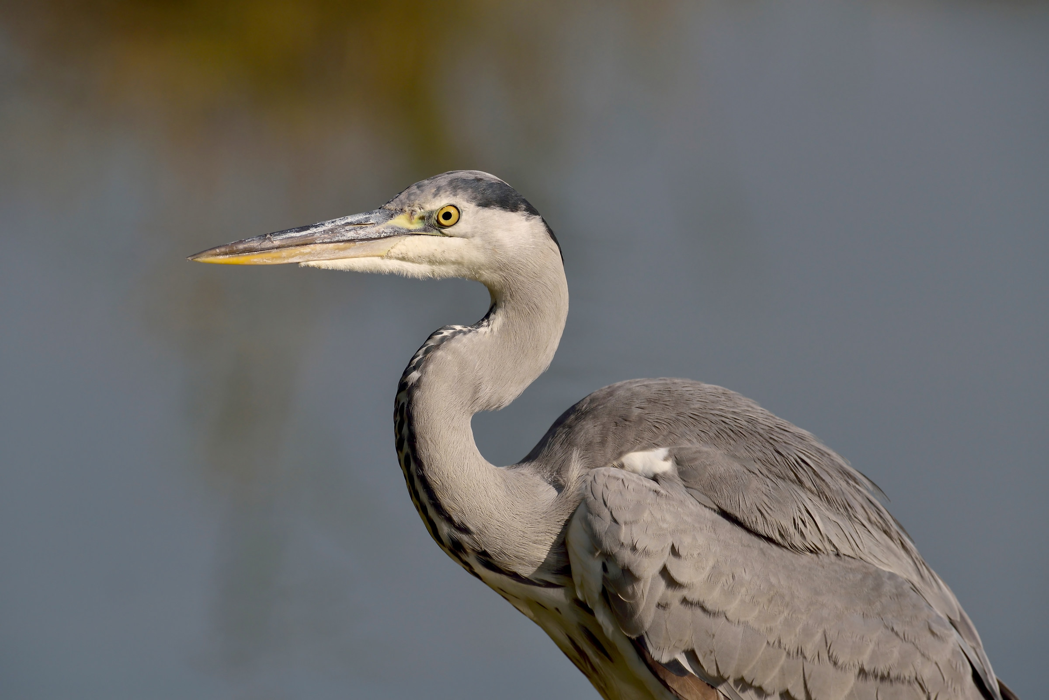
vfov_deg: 2.3
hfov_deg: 3.4
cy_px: 350
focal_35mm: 600
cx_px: 524
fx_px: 17485
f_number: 8
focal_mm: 600
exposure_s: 1/1600
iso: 250
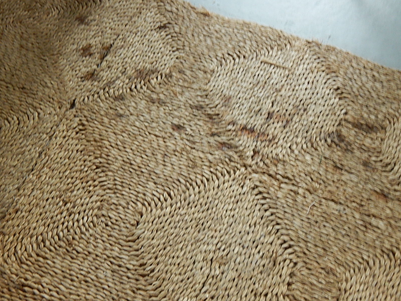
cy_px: 150
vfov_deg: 24.0
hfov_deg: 31.7
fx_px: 707
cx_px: 200
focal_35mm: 61
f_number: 4
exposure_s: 1/8
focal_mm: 10.9
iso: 560
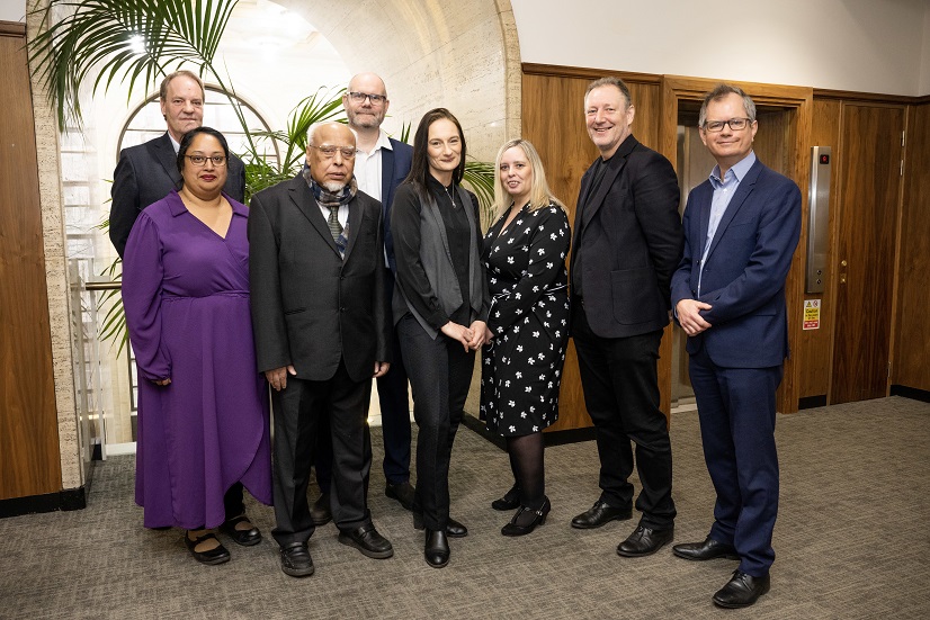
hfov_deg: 62.8
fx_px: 762
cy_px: 310
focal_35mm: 30
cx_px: 465
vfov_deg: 44.3
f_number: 5.6
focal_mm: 29.5
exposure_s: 1/100
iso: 1250
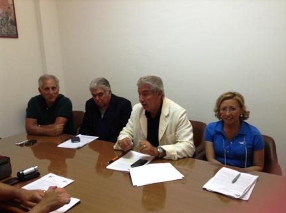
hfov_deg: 55.4
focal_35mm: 33
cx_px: 143
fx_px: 272
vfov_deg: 42.9
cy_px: 106
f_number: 2.4
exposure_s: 1/25
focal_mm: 3.3
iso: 50
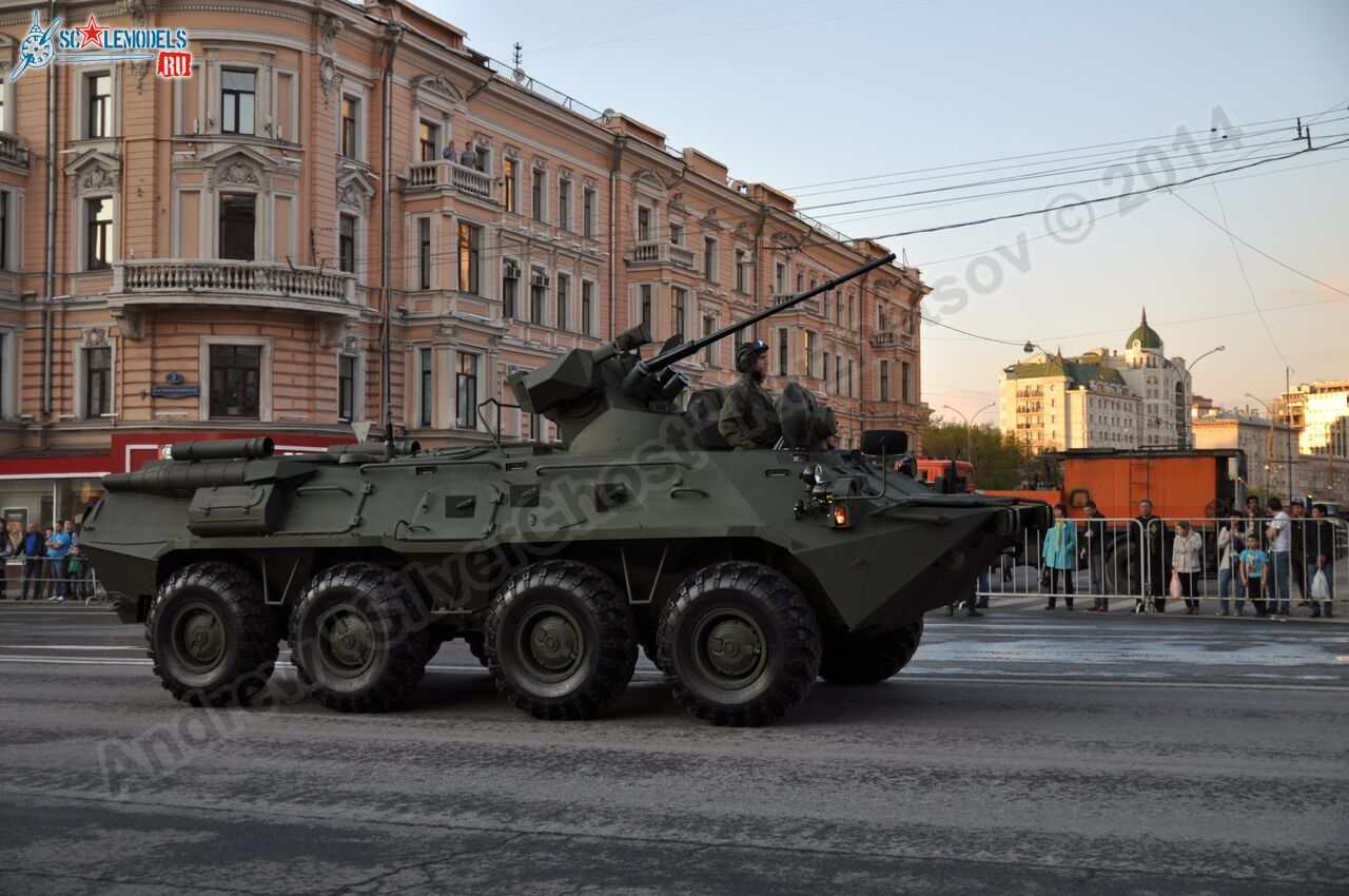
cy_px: 448
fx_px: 1740
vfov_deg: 28.9
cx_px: 674
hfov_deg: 42.4
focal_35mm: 46
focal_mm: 31
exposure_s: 1/320
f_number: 2.8
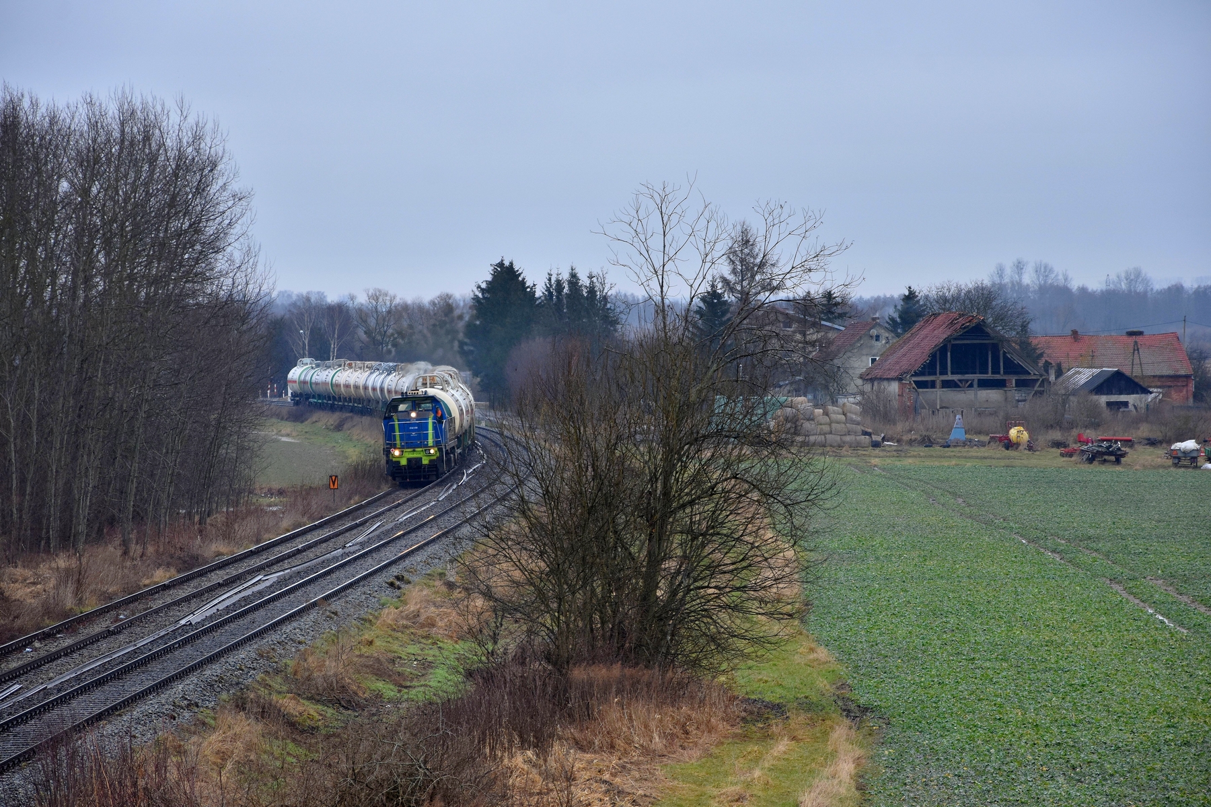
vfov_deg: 8.7
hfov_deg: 13.0
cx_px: 606
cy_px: 404
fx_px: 5296
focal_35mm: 158
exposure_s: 1/320
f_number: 6.3
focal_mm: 105
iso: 320
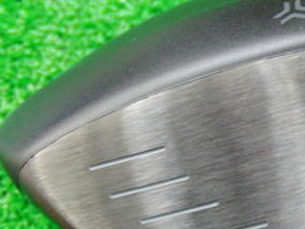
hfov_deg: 22.9
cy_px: 127
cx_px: 307
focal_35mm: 82
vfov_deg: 18.0
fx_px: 723
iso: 400
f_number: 3.6
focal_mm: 6.42
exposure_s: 1/10
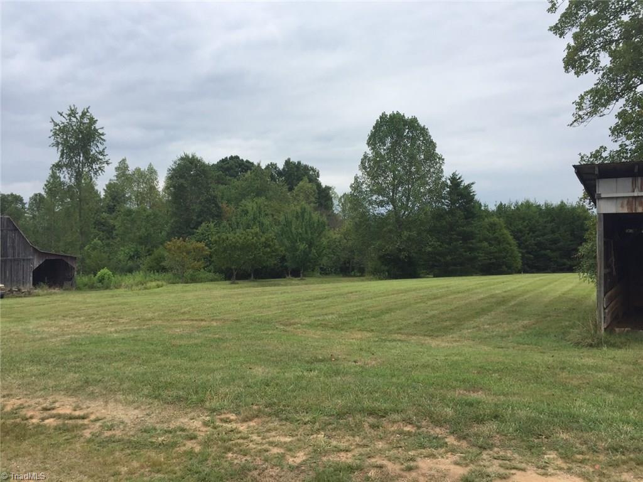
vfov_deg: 48.2
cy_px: 241
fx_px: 539
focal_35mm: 29
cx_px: 322
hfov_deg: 61.7
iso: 32
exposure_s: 1/1041
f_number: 2.2
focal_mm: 4.15
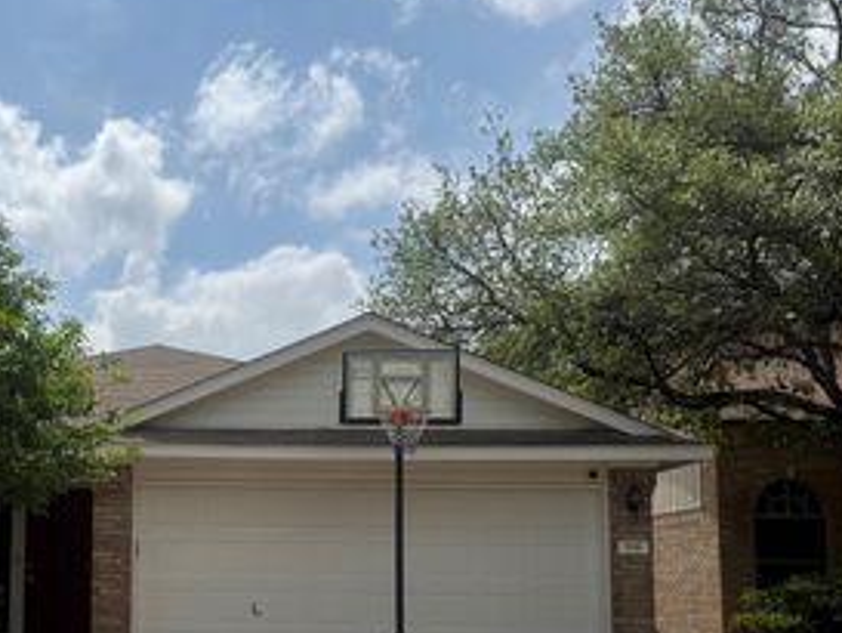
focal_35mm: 44
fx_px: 1071
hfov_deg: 41.2
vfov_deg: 32.2
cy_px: 483
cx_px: 176
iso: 80
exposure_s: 1/10309
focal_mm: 6.76
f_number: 1.78
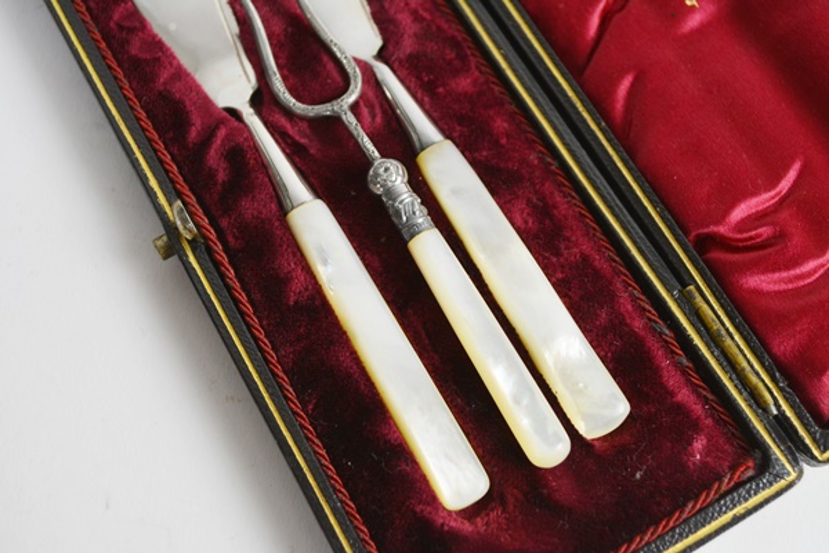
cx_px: 414
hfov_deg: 41.1
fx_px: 1105
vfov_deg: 28.1
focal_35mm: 48
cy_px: 276
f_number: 5.6
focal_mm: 32
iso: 400
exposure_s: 1/125
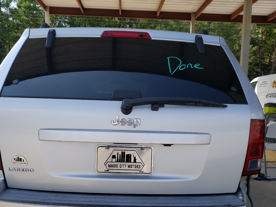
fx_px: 311
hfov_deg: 47.8
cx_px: 125
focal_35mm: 39
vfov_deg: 36.2
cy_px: 149
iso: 50
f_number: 1.5
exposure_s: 1/2000
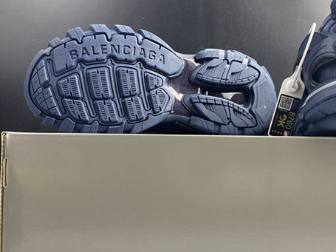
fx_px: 388
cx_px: 223
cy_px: 155
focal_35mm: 40
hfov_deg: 46.1
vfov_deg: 35.8
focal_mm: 4.25
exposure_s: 1/100
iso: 125
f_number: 1.8
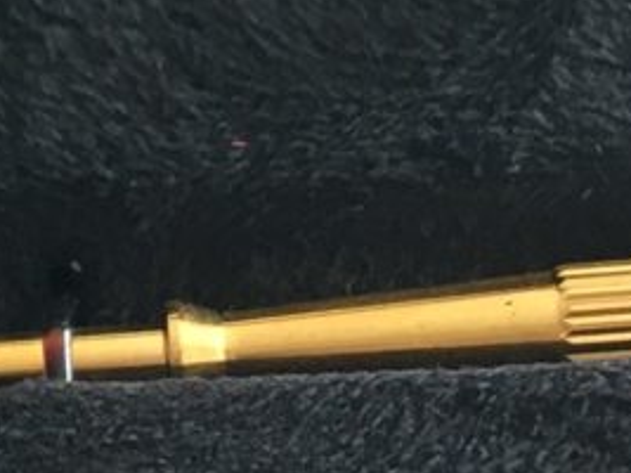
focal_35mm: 215
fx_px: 3917
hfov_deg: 9.0
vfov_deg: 6.9
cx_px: -321
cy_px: 413
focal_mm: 4.15
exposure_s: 1/33
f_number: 2.2
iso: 100
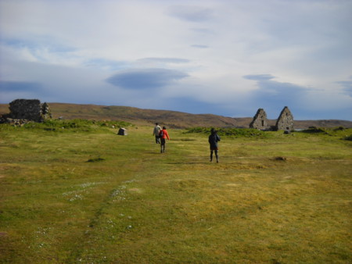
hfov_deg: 45.8
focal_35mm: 41
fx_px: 417
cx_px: 176
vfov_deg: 35.2
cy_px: 132
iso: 64
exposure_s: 1/384
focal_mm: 6.72
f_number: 5.5
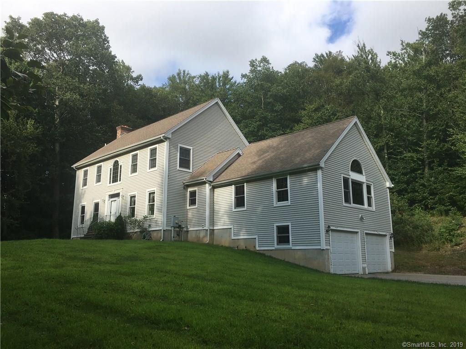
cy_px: 174
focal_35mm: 29
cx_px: 233
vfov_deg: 48.2
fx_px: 390
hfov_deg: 61.7
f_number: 2.2
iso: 25
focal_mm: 4.15
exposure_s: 1/1083
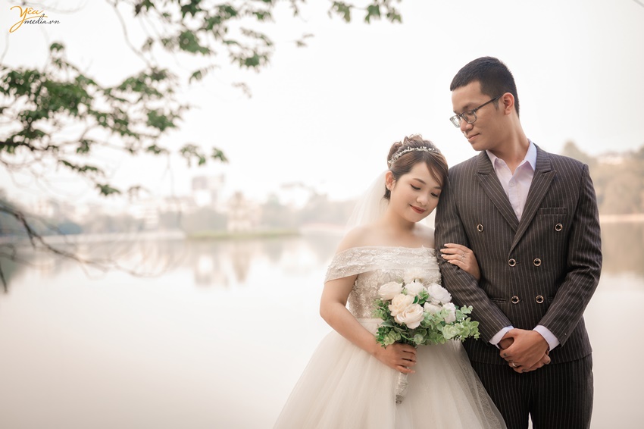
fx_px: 894
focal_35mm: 50
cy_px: 214
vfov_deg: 27.0
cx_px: 322
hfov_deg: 39.6
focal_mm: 50
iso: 250
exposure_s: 1/250
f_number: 2.2
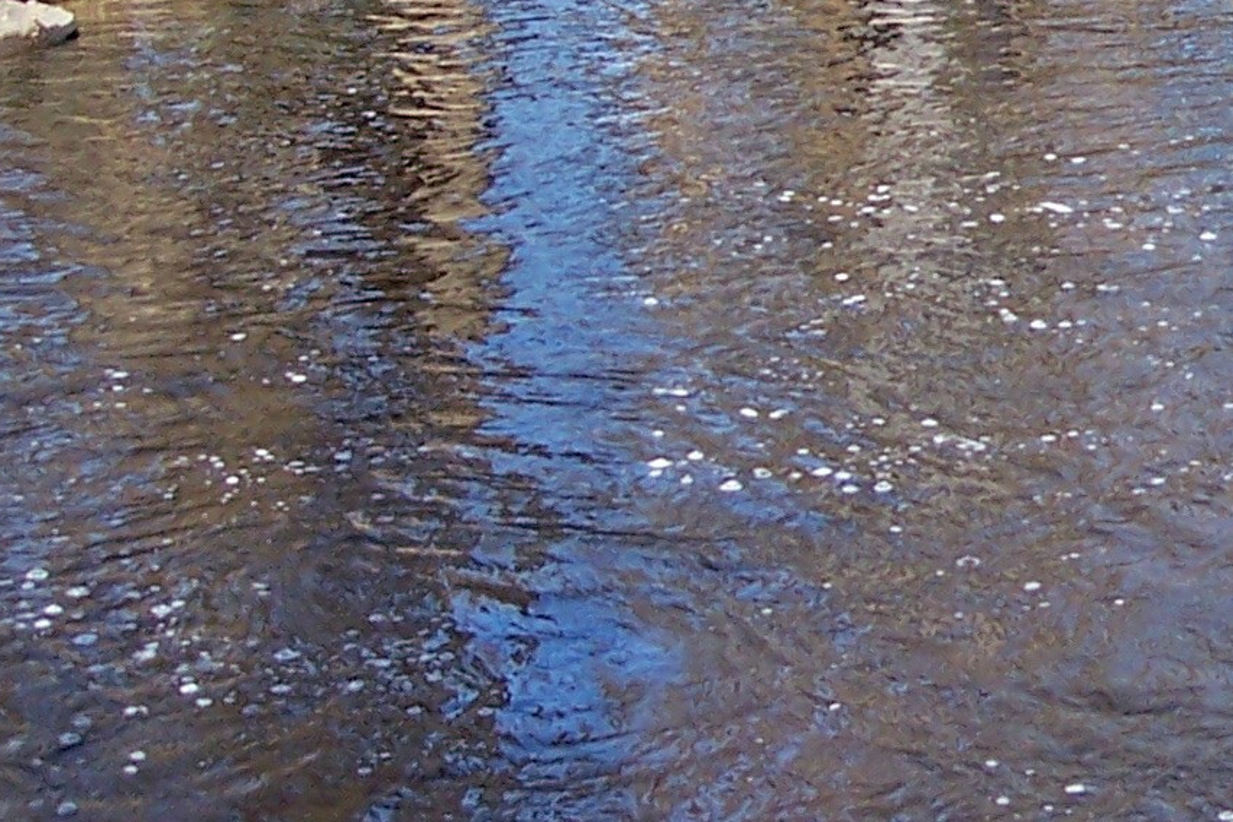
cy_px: -337
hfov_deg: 14.4
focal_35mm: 136
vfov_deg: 9.8
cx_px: 1628
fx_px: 4658
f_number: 3.4
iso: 100
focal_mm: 8
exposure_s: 1/180
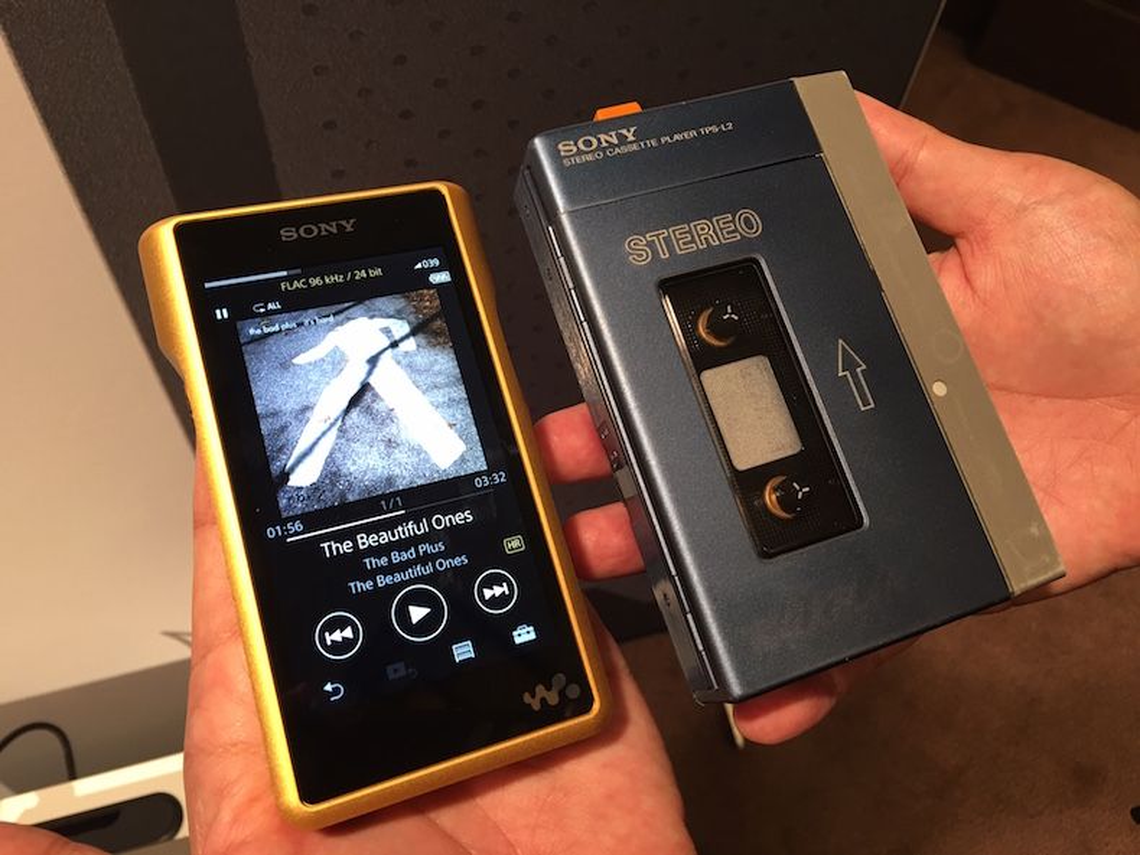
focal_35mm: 29
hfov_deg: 61.6
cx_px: 570
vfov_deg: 48.3
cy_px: 428
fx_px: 955
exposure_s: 1/17
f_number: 2.2
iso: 50
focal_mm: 4.15
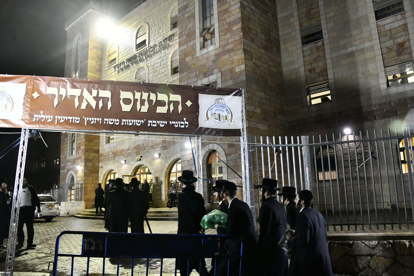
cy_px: 138
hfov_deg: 65.5
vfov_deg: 46.4
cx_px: 207
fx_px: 322
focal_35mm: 28
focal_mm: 28
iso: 3200
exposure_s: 1/125
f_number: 5.6
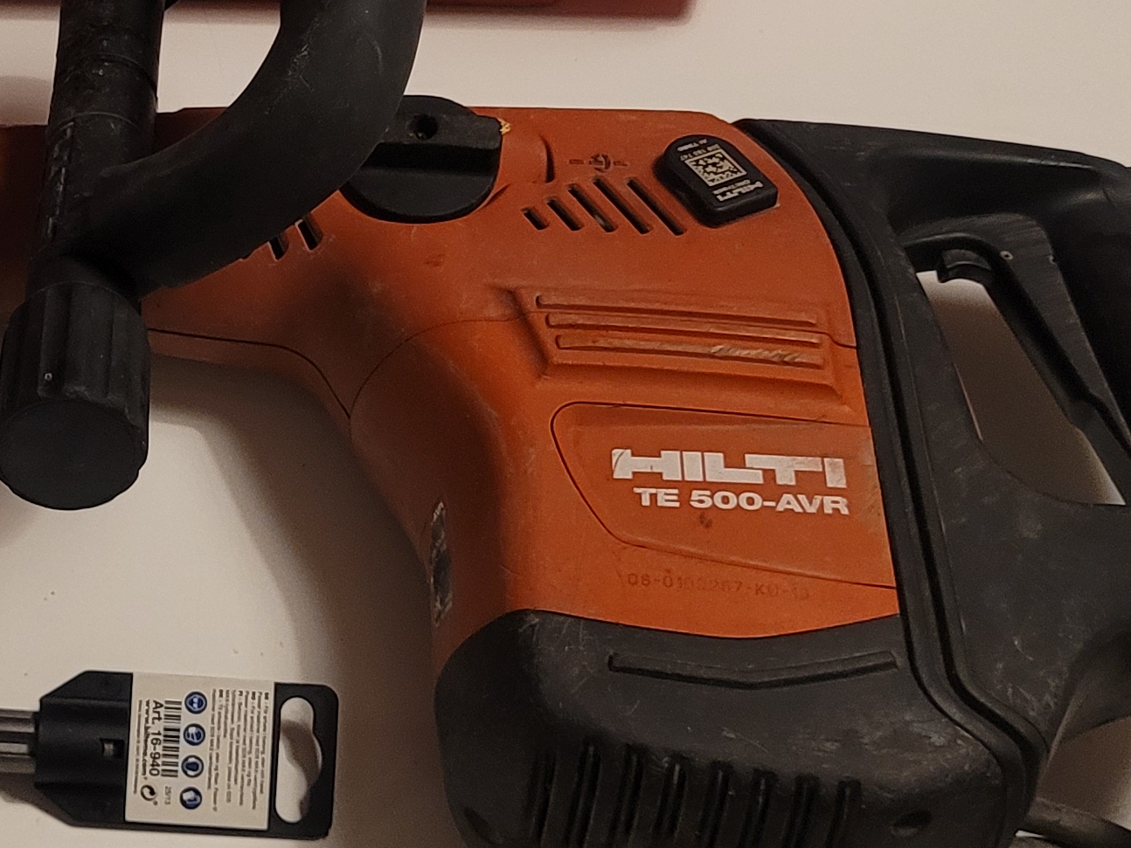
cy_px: 469
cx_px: -18
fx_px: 2647
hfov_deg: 23.1
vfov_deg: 18.2
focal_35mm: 81
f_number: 1.8
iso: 320
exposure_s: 1/50
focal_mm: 5.4
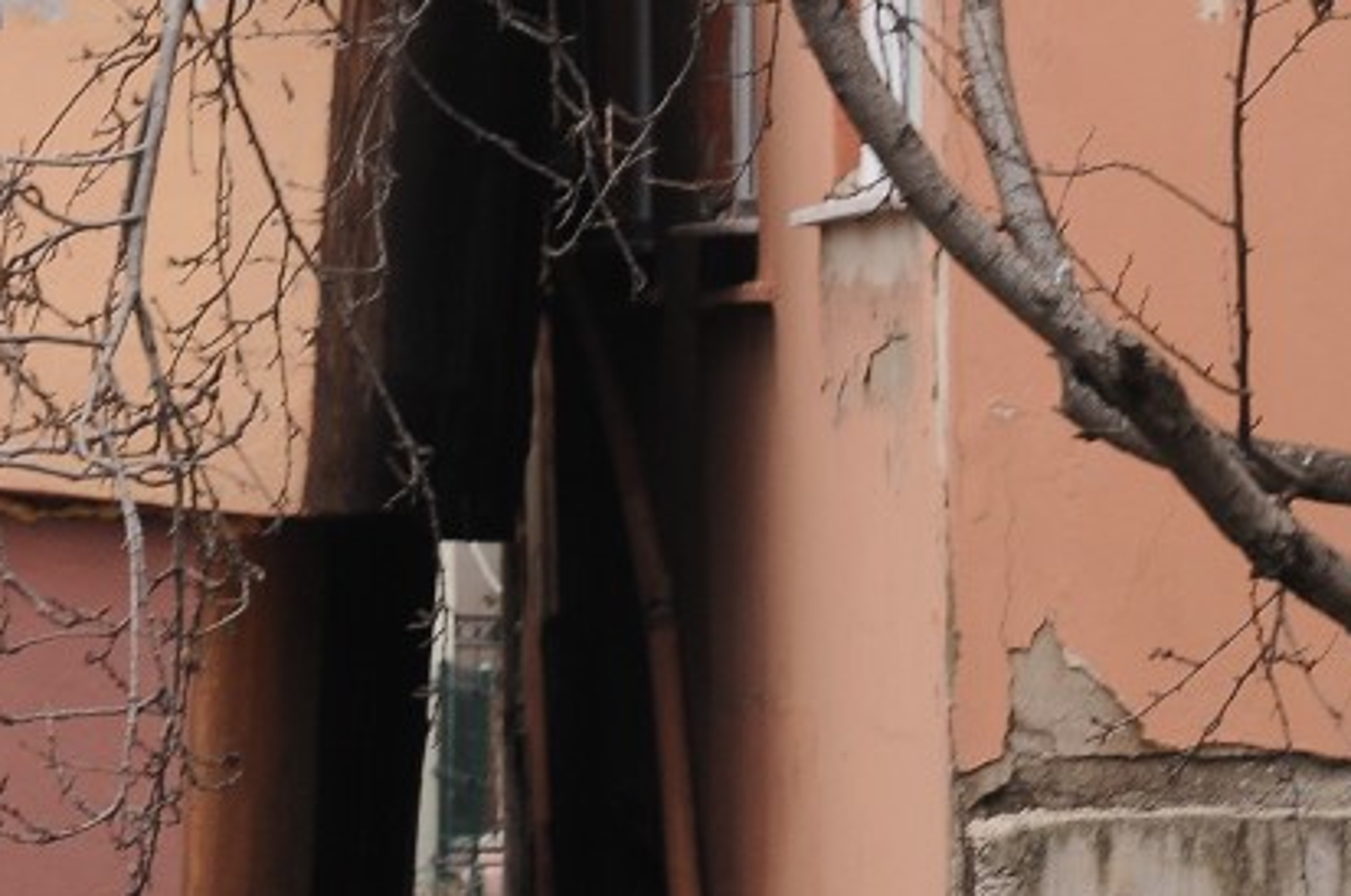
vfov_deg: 4.5
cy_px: 224
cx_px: 324
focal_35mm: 305
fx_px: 11428
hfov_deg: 6.8
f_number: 7.1
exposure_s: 1/200
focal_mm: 70
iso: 400
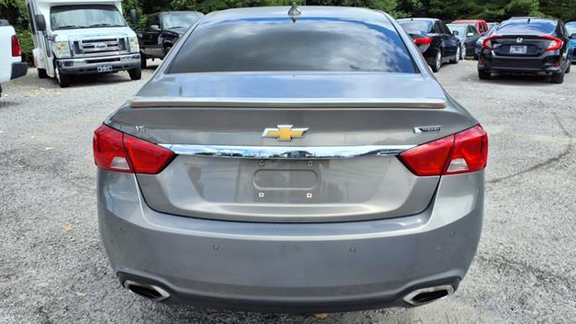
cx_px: 289
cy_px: 173
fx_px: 458
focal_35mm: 30
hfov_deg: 64.3
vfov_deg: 38.9
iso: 40
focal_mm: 3.58
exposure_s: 1/1000
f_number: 1.9
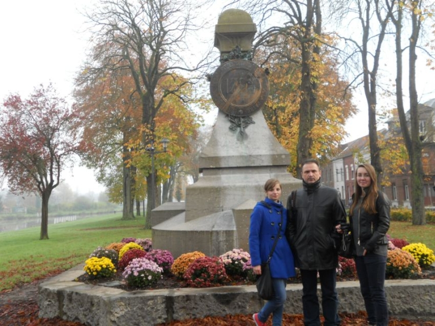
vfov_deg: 37.7
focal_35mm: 38
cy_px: 163
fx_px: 478
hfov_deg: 49.0
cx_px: 218
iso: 80
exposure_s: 1/80
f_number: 3.9
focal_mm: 6.9
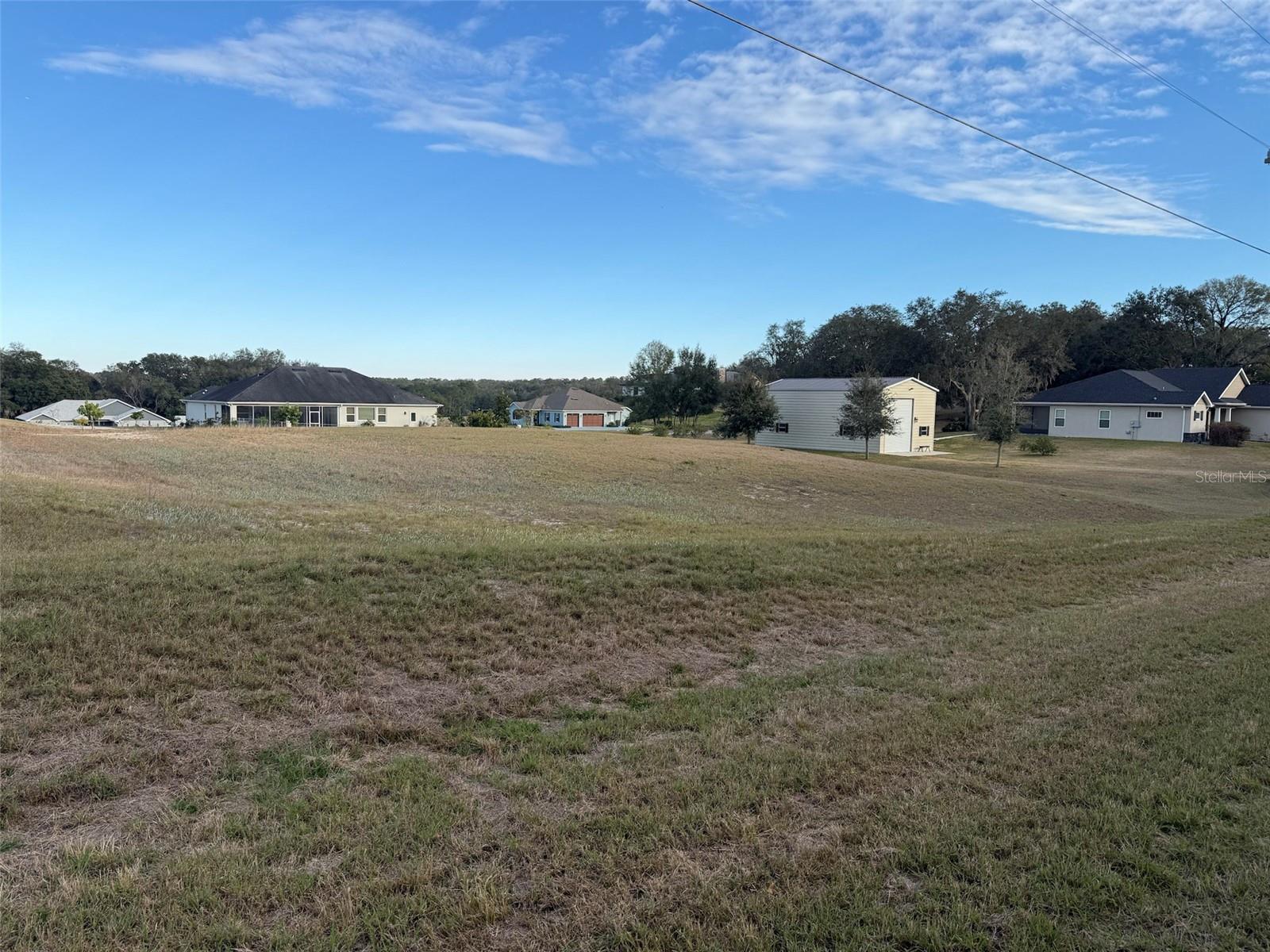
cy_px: 476
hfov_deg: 71.6
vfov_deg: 56.8
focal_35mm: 24
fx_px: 881
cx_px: 635
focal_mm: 6.76
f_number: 1.78
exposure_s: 1/2445
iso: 80
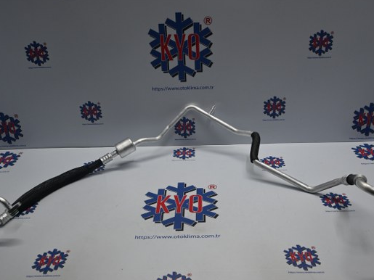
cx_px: 190
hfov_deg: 49.2
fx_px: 409
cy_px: 141
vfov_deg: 37.9
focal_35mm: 38
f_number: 4
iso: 400
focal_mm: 22.5
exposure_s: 1/125
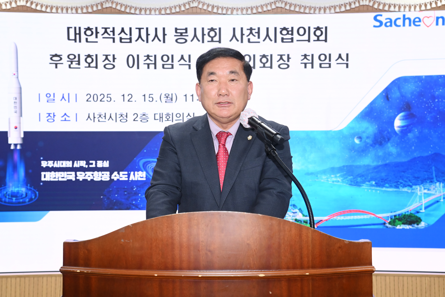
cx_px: 222
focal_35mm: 52
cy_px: 148
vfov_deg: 26.0
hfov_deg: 38.2
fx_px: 643
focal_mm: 52
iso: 2500
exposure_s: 1/250
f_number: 6.3
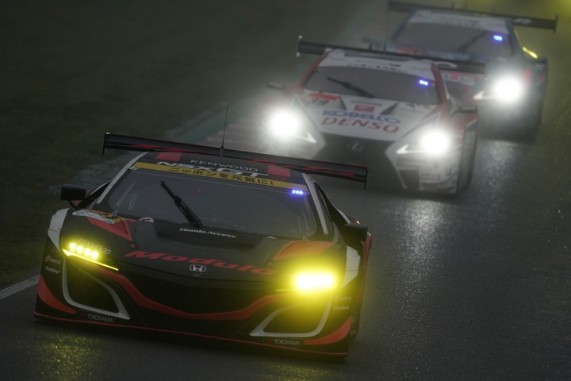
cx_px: 286
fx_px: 9516
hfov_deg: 3.4
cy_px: 190
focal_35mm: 600
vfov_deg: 2.3
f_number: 6.3
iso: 800
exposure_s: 1/640
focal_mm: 600
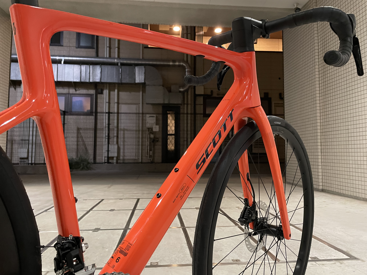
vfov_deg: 53.1
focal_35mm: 26
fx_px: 276
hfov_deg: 67.3
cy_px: 138
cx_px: 184
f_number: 1.6
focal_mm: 4.2
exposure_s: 1/25
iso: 800
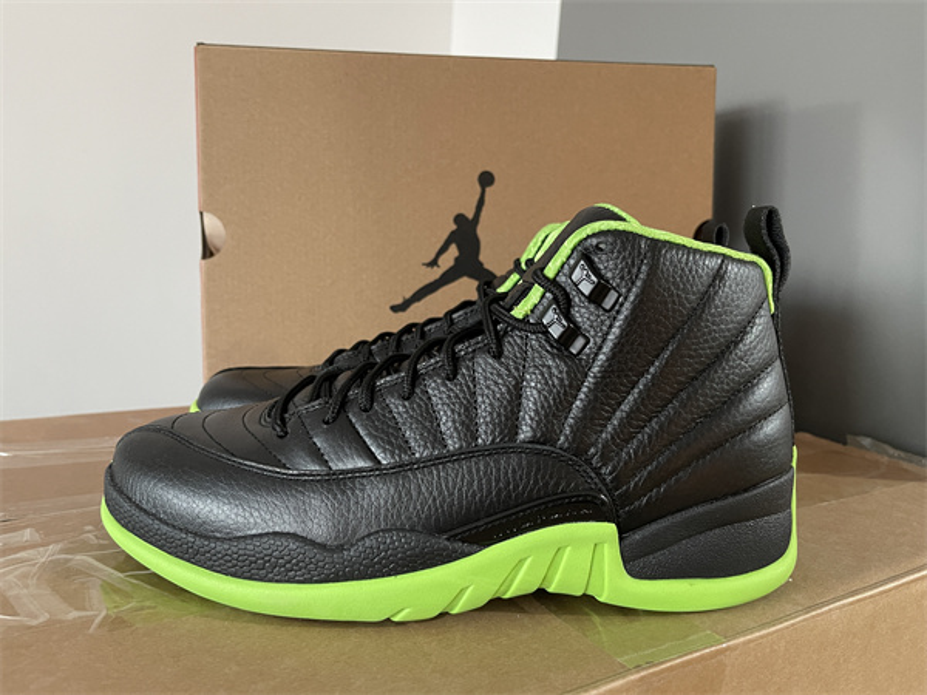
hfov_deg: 67.3
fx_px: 696
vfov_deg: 53.1
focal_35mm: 26
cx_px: 464
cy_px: 348
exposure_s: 1/33
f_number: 1.6
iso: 400
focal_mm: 5.1
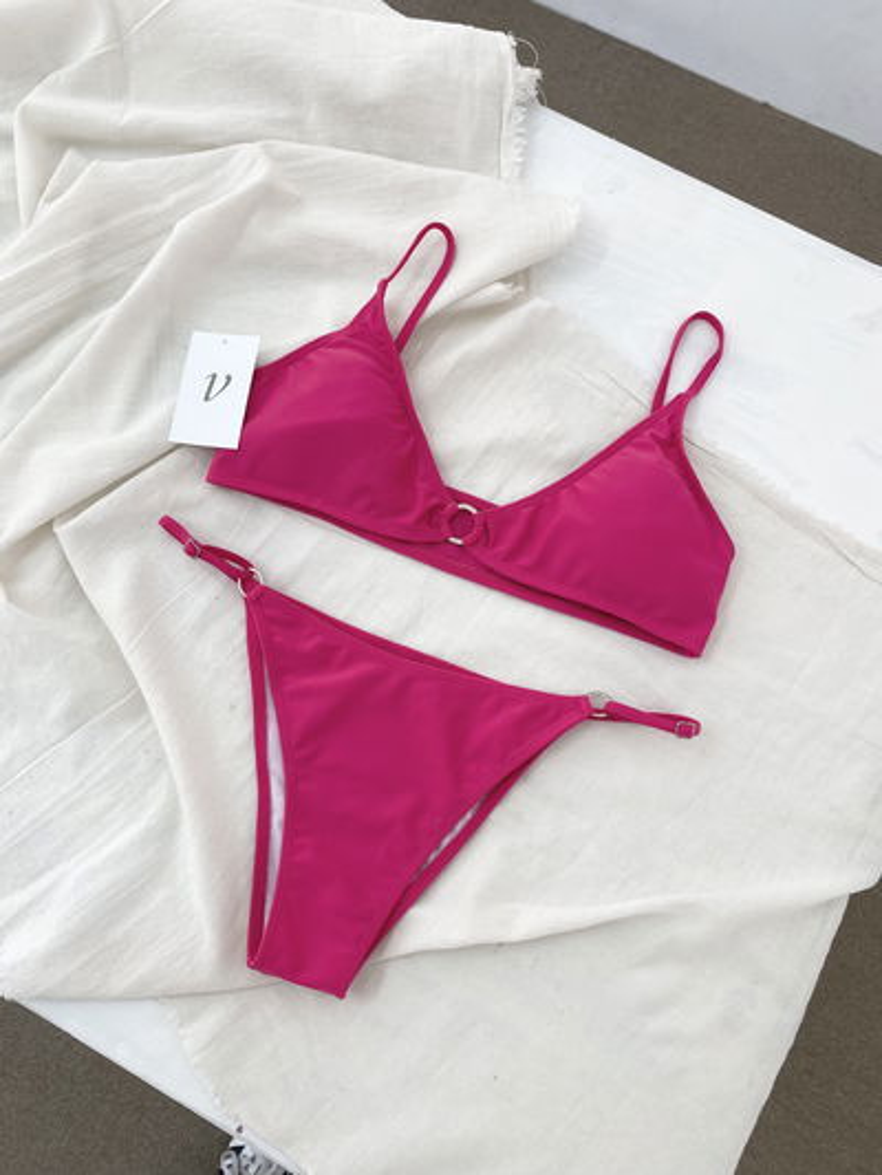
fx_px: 883
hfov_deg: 53.1
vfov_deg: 67.3
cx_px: 441
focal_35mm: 26
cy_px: 588
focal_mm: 4.25
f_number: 1.8
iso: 32
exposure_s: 1/100
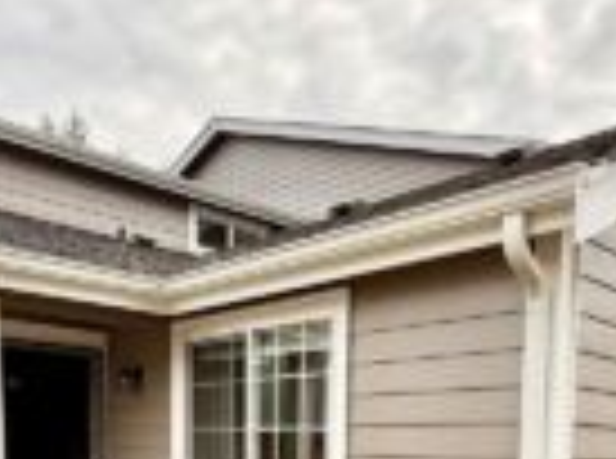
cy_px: 518
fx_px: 728
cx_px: 373
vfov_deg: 30.8
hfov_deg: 45.6
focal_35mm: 41
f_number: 2.2
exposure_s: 1/625
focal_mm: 2.22
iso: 50
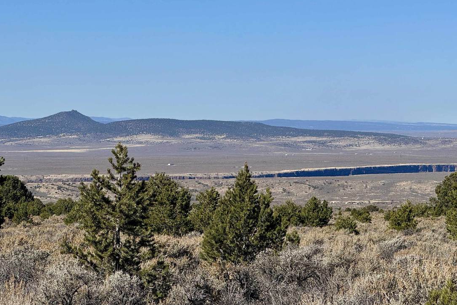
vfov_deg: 9.3
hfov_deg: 14.0
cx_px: 229
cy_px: 133
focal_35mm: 147
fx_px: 1866
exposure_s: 1/2817
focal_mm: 15.66
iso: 50
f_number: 2.8
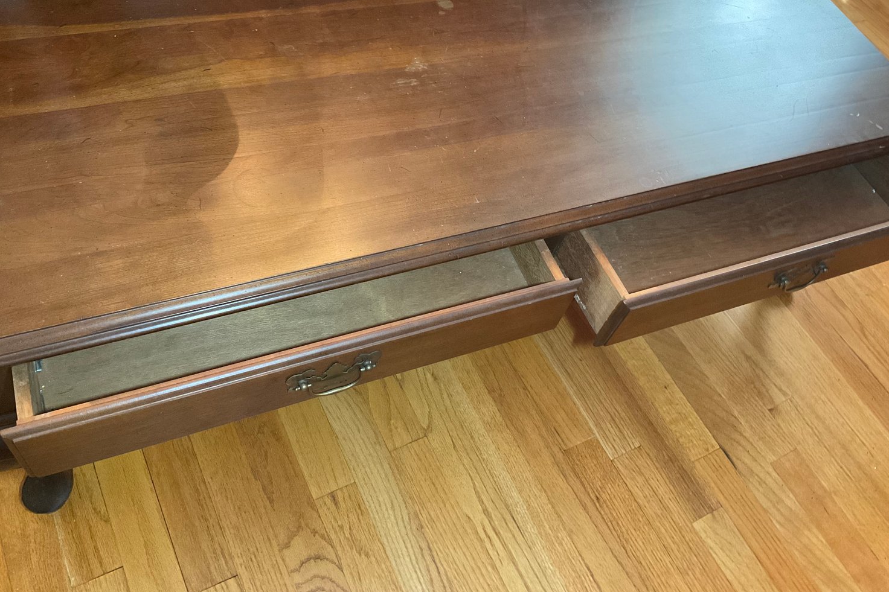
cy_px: 256
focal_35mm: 31
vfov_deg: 42.2
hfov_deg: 60.3
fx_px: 765
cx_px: 456
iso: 250
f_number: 1.8
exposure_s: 1/60
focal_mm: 3
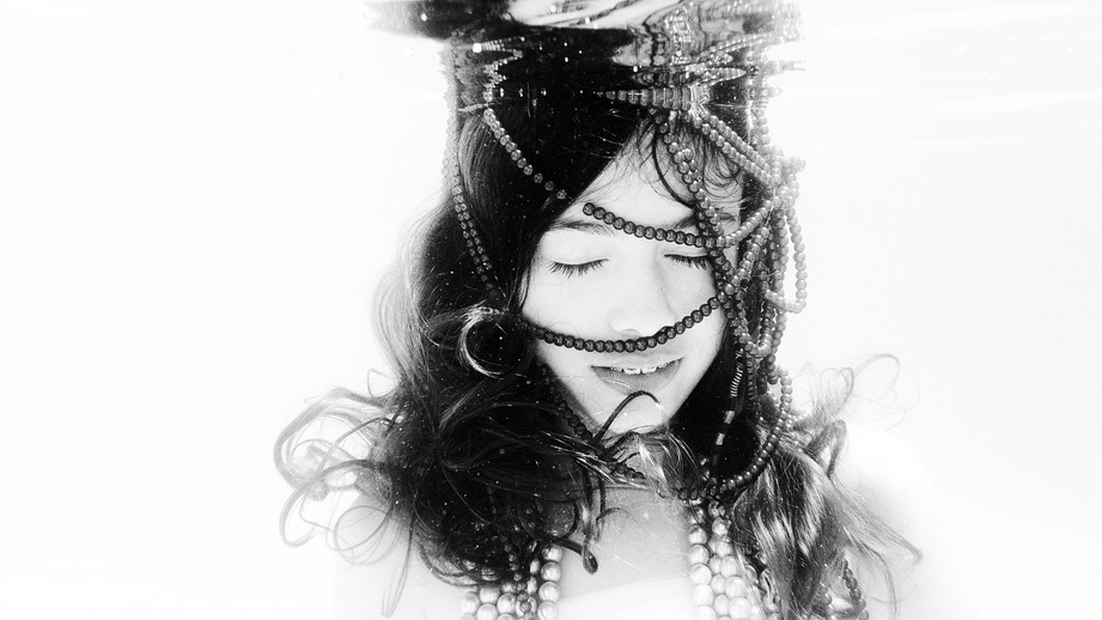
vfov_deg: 35.6
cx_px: 596
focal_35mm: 33
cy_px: 279
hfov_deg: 59.4
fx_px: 964
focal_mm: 11
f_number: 4
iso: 160
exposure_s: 1/640
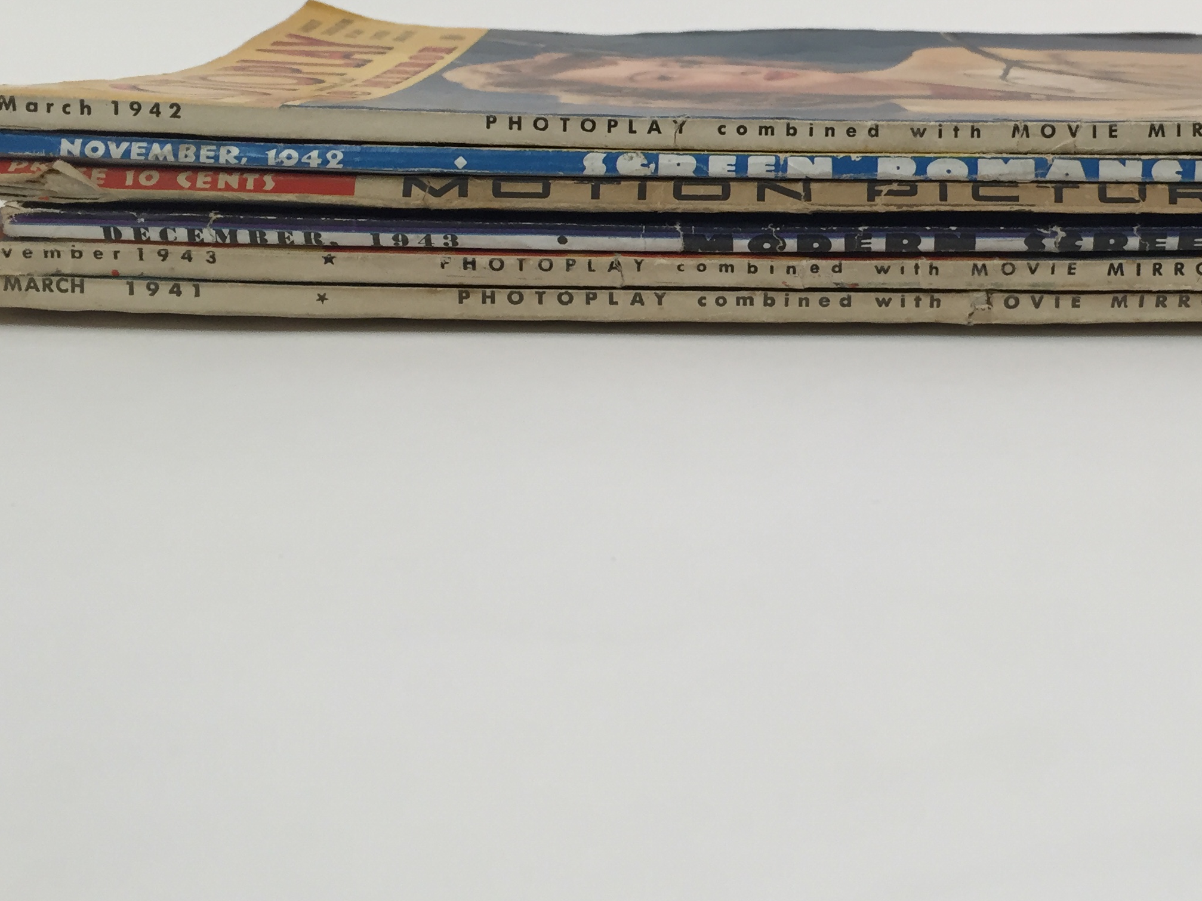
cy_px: 264
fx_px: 1632
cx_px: 843
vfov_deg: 30.5
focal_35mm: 47
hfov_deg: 39.7
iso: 32
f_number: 2.2
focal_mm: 4.15
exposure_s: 1/40
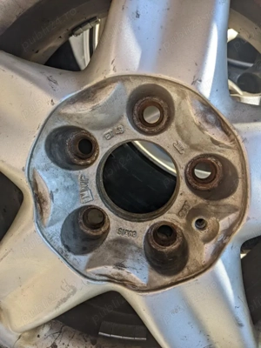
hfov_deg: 51.4
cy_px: 174
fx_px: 271
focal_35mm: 27
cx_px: 130
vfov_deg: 65.3
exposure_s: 1/1067
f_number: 1.73
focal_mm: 4.38
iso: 52
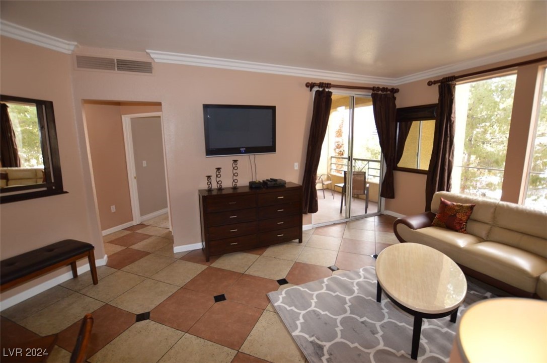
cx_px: 274
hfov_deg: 100.5
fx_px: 228
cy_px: 182
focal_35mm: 15
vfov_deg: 77.2
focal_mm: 10
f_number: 4.5
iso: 400
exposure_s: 1/80
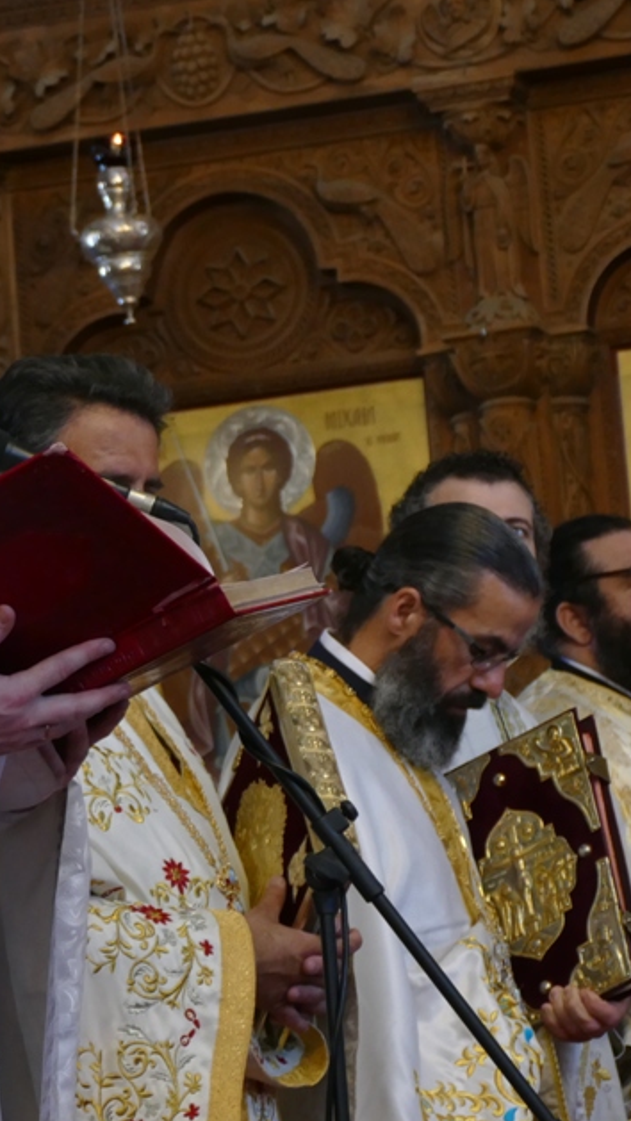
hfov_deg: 7.4
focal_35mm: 163
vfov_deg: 13.2
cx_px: -137
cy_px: 567
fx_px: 4846
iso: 800
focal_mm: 37.13
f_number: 3.8
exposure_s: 1/80
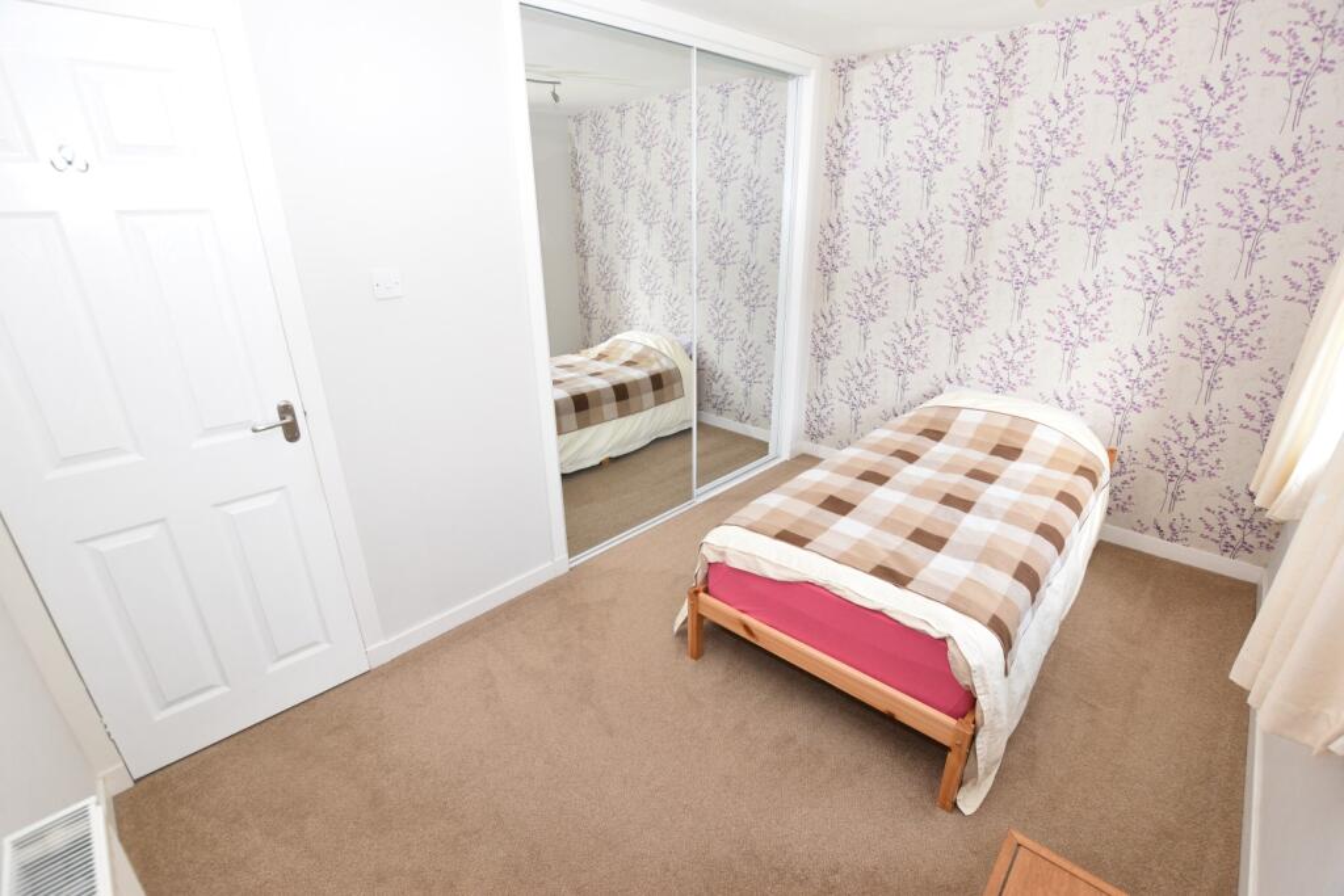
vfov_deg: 77.3
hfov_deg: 100.4
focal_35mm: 15
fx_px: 560
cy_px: 448
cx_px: 672
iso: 800
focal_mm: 10
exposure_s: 1/100
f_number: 5
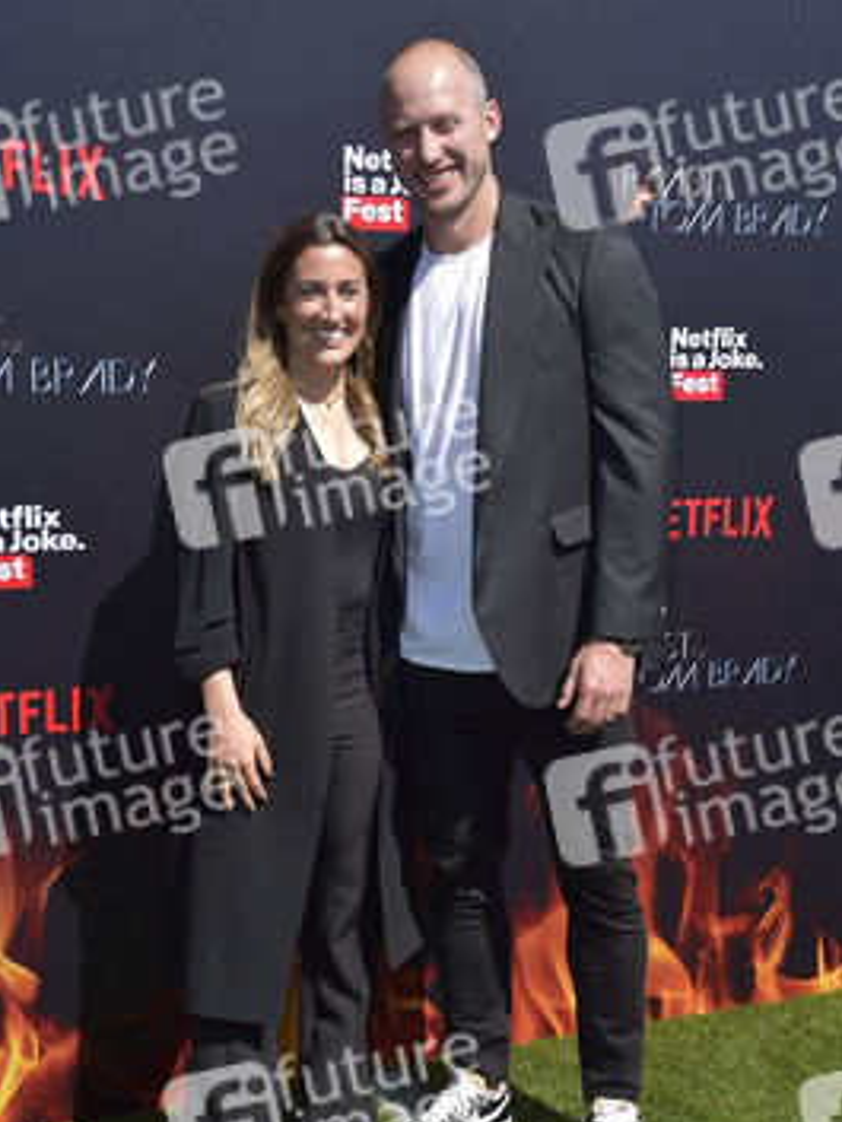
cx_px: 421
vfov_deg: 38.8
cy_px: 633
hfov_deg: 29.7
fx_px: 1588
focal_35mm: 49
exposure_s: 1/250
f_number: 8
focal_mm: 45
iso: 200
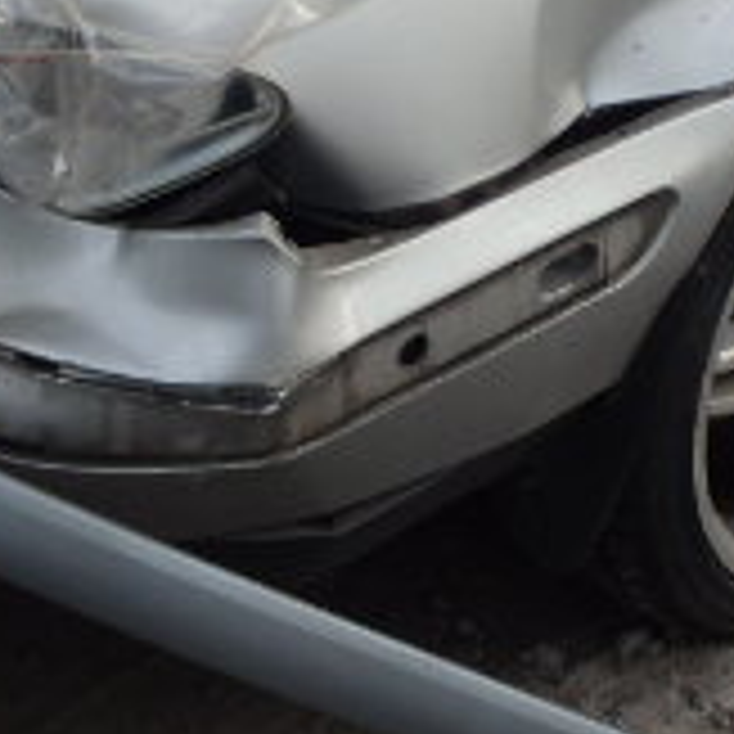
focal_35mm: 97
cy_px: 27
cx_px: 513
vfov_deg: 17.6
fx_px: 2327
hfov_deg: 17.9
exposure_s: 1/500
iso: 125
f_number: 3.9
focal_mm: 5
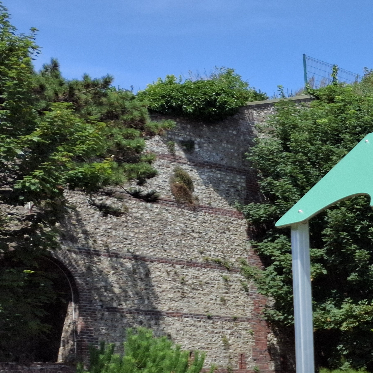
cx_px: 803
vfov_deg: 18.0
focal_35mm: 92
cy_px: 441
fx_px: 1122
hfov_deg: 14.6
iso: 50
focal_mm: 5.54
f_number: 1.8
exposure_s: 1/1350
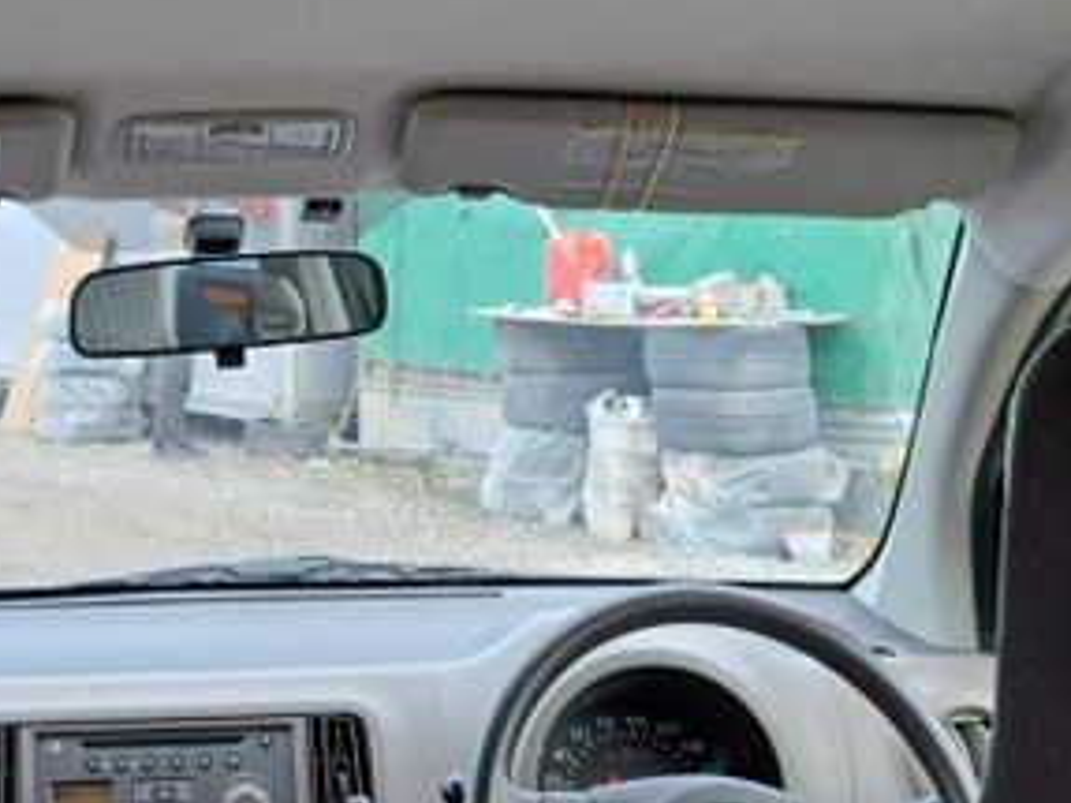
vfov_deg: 20.3
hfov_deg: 28.3
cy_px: -194
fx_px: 2072
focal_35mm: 67
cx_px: 209
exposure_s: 1/100
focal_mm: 5.23
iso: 50
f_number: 1.8
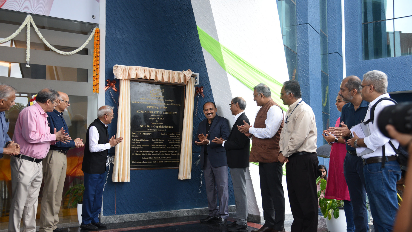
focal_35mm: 40
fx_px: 437
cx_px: 206
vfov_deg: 29.7
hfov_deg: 50.5
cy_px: 111
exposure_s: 1/400
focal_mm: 38
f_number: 4
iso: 1000
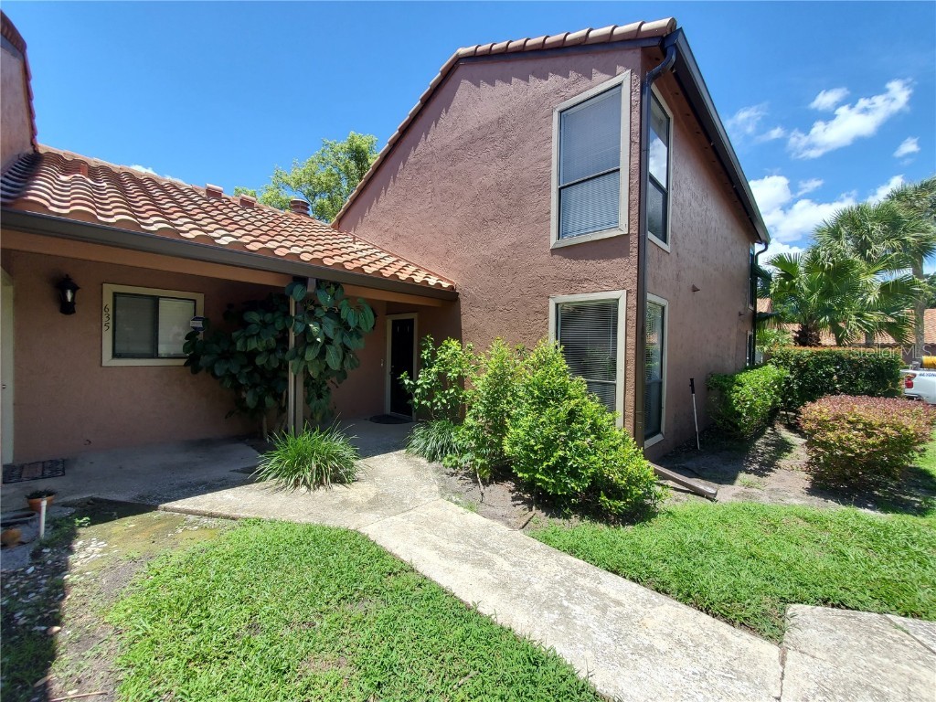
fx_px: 352
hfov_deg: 106.2
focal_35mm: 13
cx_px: 468
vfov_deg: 89.9
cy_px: 351
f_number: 2.2
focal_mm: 1.8
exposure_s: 1/670
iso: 50
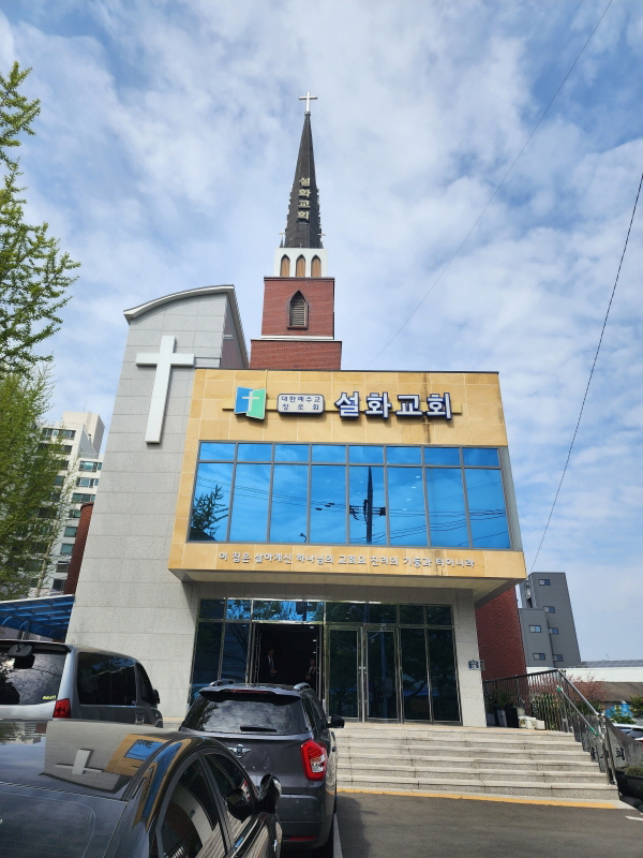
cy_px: 429
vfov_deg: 73.9
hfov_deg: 58.9
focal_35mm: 23
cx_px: 322
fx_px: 570
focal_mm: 6.4
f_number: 1.8
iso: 12
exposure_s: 1/1718
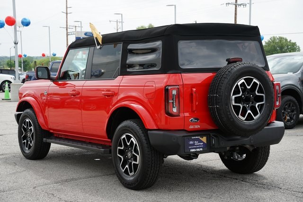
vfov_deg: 20.6
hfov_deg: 30.5
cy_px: 101
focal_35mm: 66
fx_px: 556
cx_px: 152
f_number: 8
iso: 100
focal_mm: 66
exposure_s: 1/125
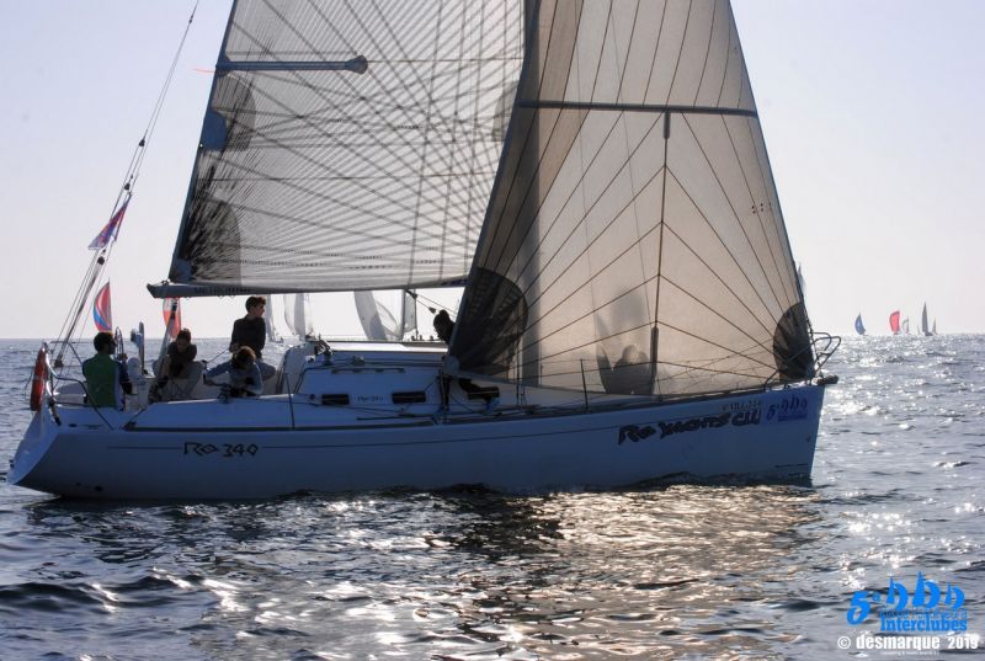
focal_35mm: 82
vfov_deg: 16.6
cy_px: 330
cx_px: 492
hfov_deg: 24.6
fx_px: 2262
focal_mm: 55
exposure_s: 1/400
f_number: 10
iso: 100
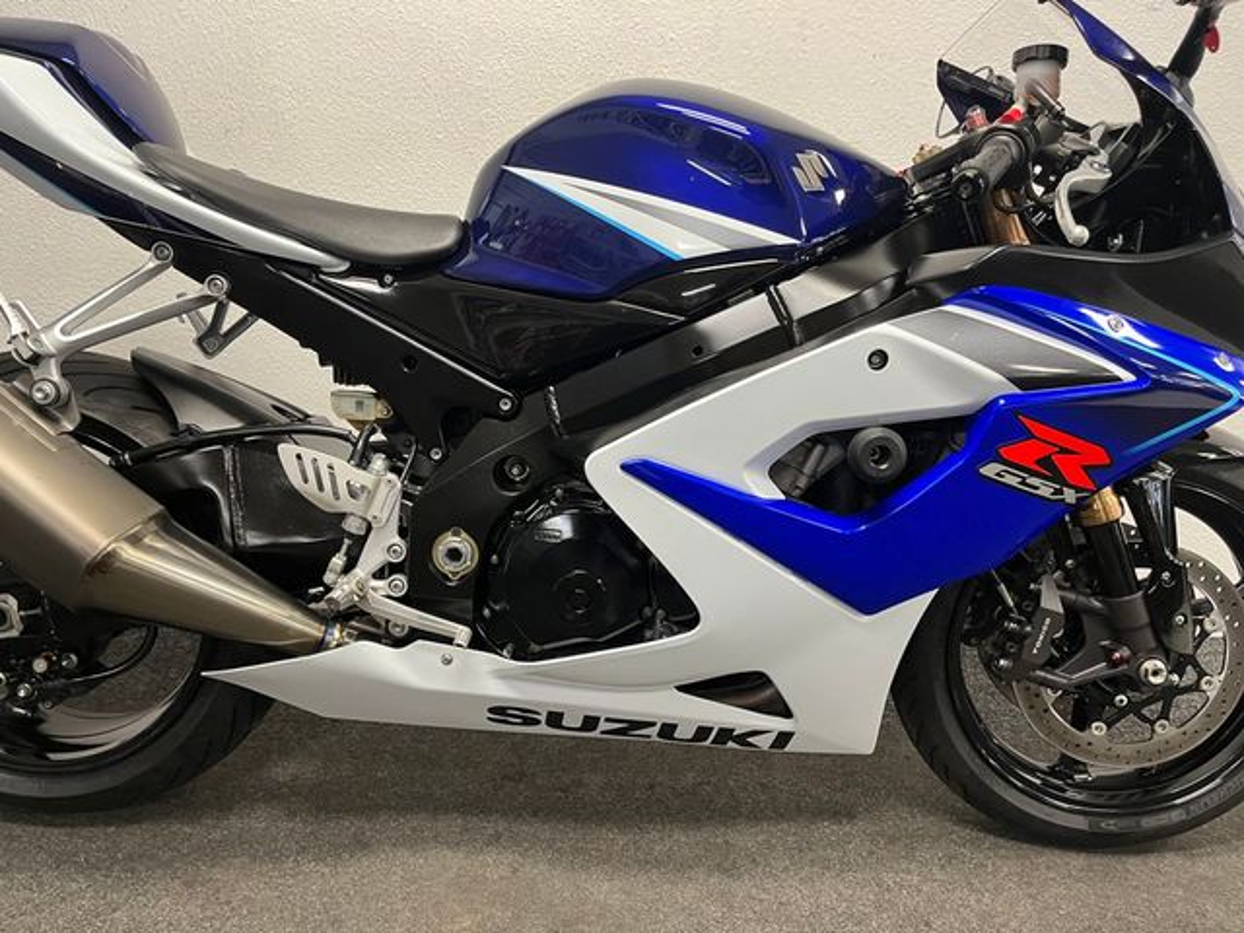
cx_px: 622
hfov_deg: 67.3
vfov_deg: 53.1
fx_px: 934
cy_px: 466
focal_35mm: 26
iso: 200
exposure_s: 1/50
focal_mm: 5.1
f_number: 1.6
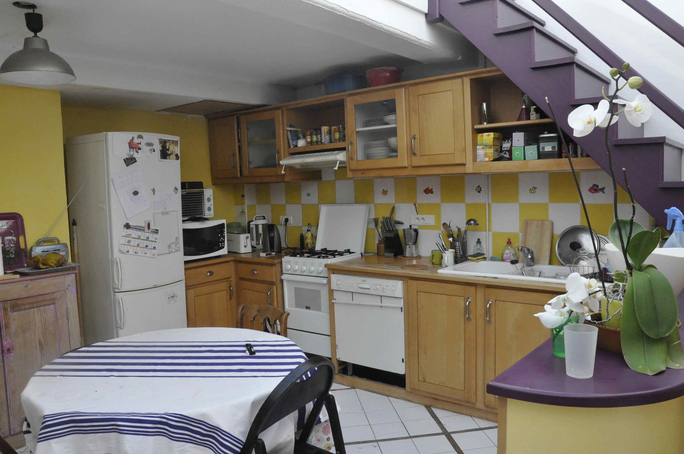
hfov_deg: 67.5
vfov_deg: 47.8
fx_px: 512
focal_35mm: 27
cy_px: 227
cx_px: 342
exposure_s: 1/400
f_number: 10
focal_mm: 18
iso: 2500
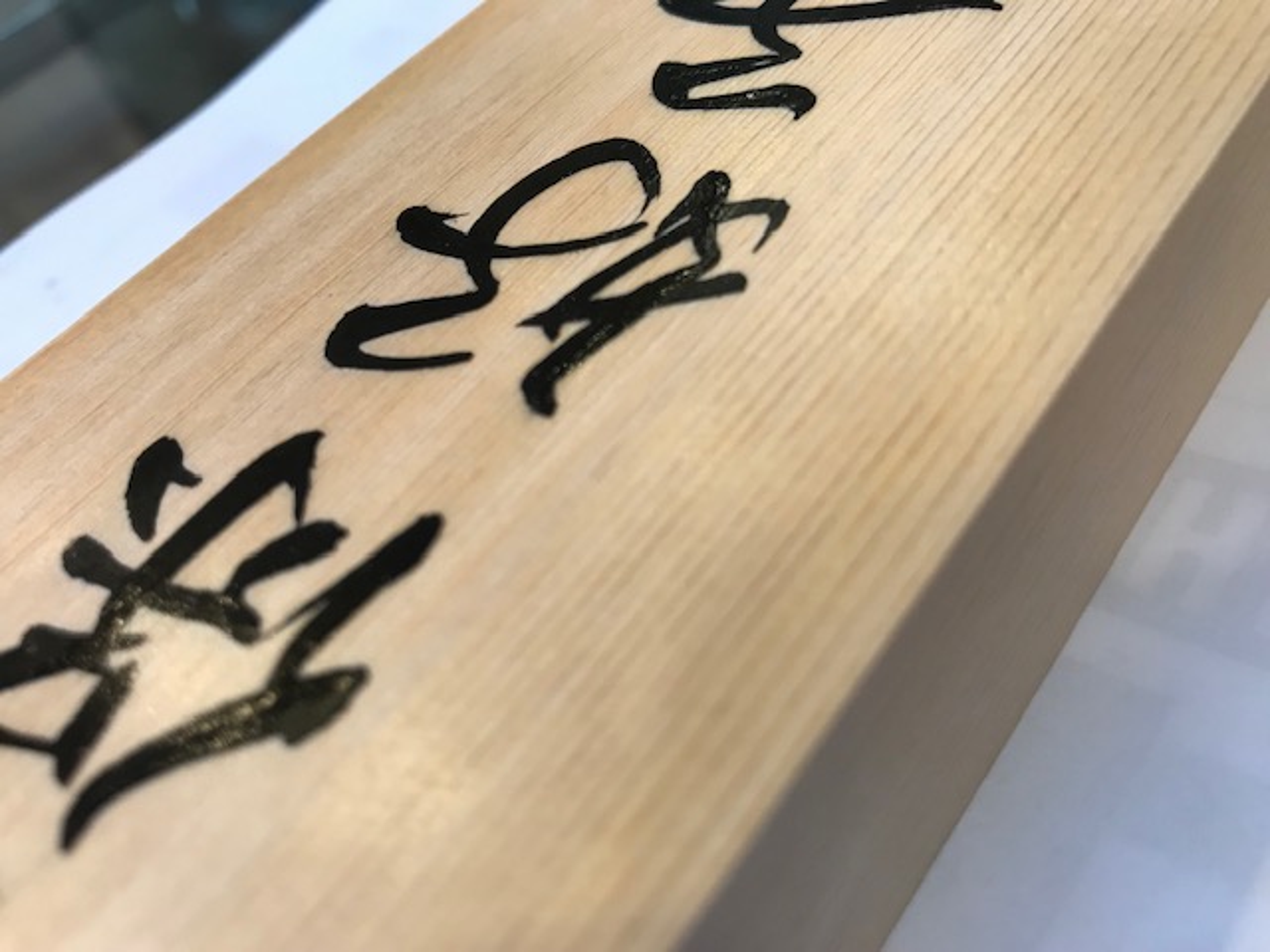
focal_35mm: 28
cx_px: 635
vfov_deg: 49.7
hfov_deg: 63.4
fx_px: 1027
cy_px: 476
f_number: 1.8
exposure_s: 1/30
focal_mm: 3.99
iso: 20
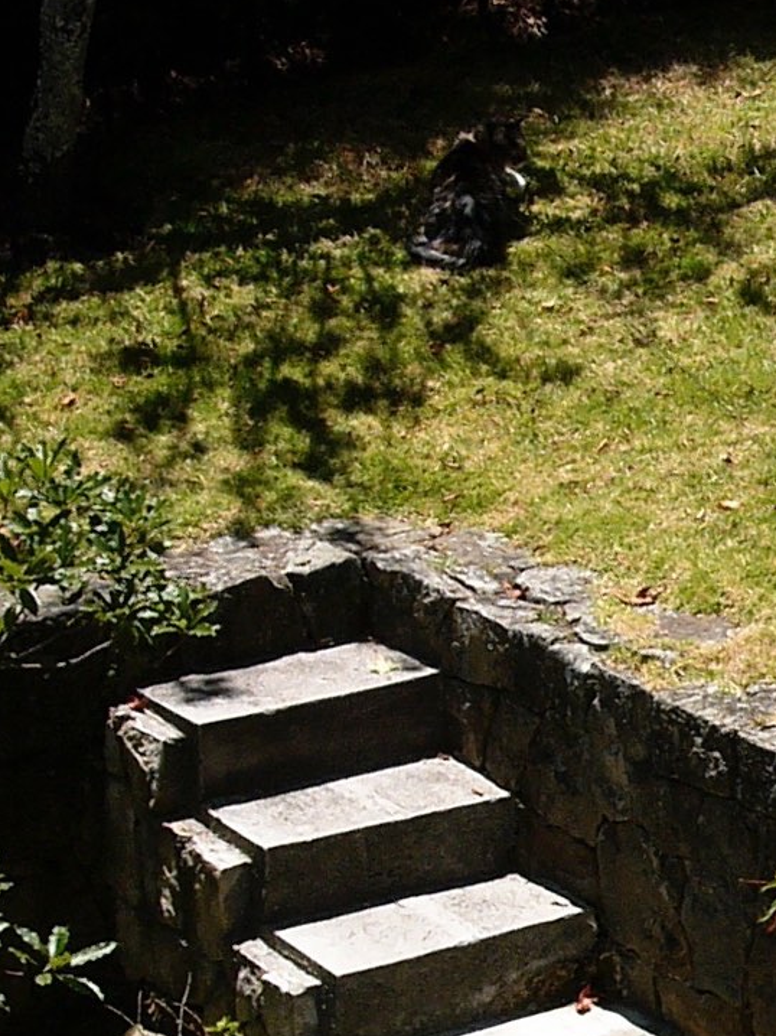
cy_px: 824
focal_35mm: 132
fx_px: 3948
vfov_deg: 14.9
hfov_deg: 11.0
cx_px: 956
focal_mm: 9.4
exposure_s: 1/320
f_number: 6.3
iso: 100
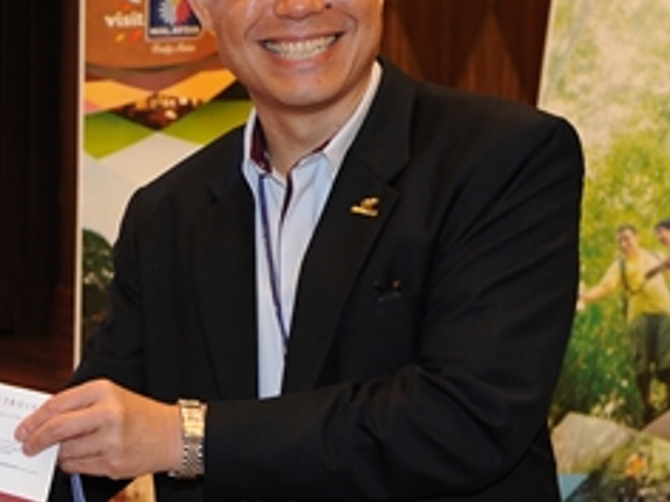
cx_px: -6
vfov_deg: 11.4
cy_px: 292
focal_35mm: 130
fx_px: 2516
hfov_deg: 14.9
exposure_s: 1/60
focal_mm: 40
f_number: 3.5
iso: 1000
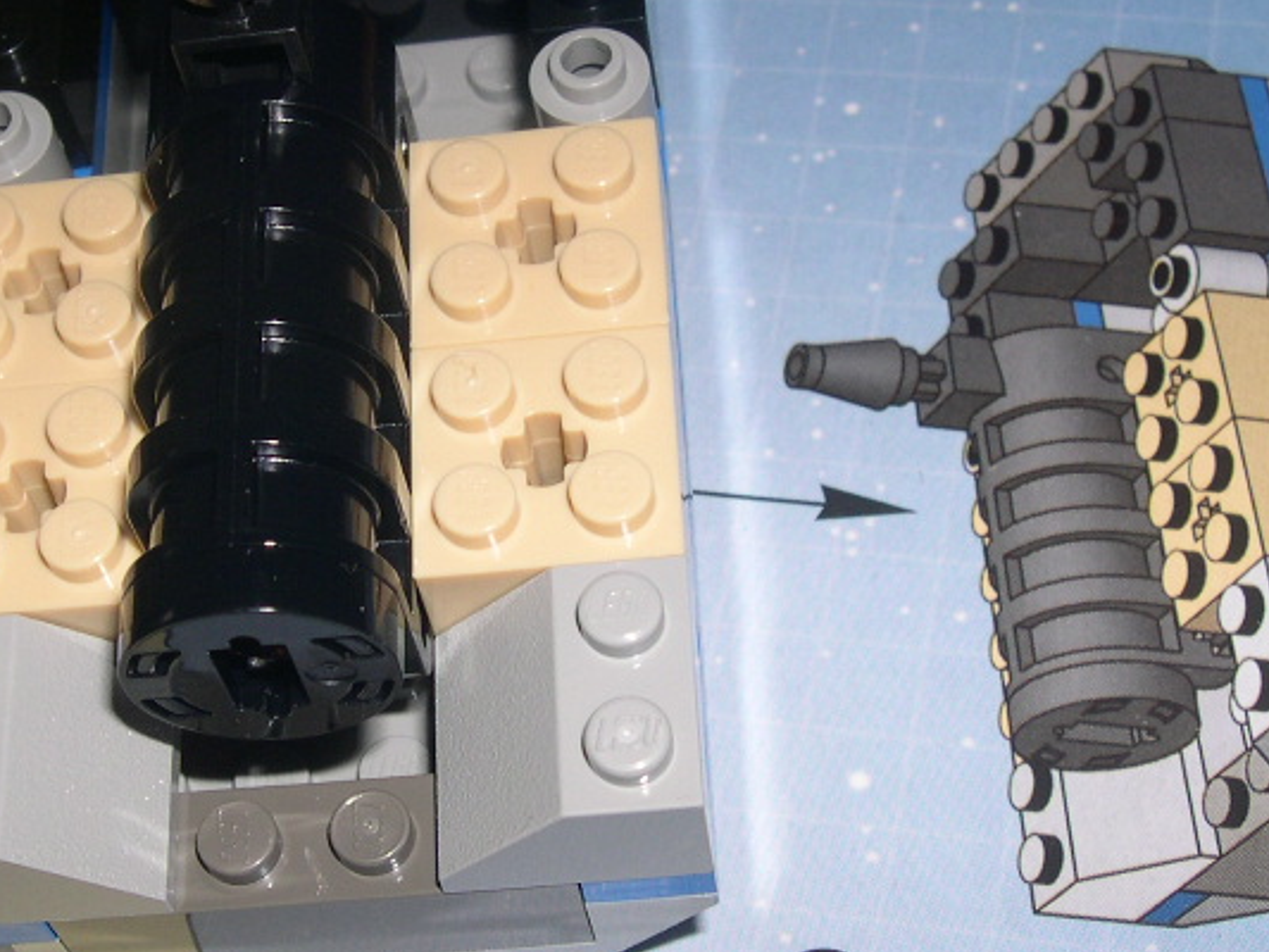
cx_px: 469
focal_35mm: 73
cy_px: 416
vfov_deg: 20.2
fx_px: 2677
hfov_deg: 26.6
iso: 100
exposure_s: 1/60
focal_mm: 8
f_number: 7.6
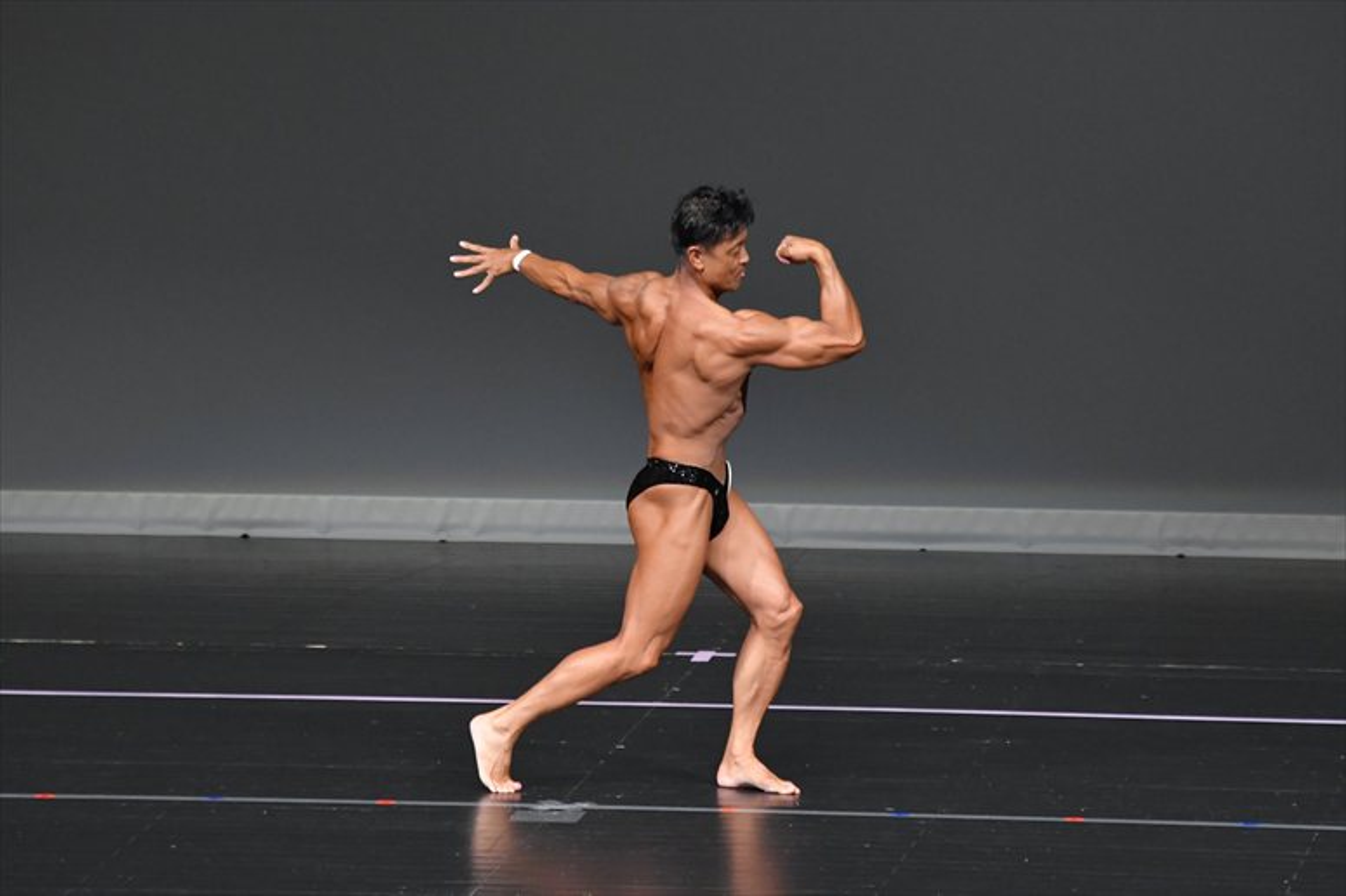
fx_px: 11211
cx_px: 673
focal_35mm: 300
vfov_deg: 4.6
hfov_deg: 6.9
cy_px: 448
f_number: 5.6
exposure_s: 1/400
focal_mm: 200
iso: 4000
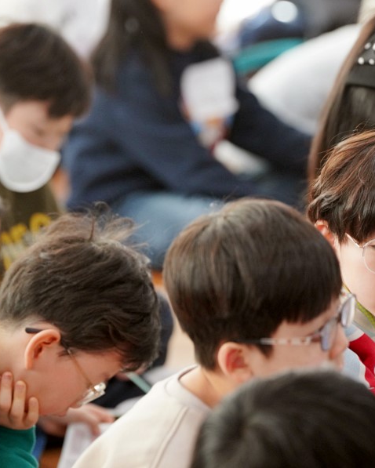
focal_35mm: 283
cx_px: 304
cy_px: 234
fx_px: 3924
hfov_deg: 5.5
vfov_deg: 6.8
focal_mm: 200
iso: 2500
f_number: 4
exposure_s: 1/250
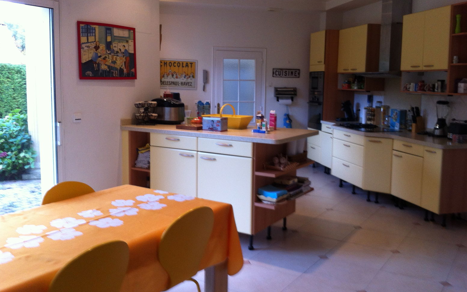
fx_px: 484
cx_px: 236
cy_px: 132
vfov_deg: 33.6
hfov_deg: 51.5
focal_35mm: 38
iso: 100
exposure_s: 1/15
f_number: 2.8
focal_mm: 3.85
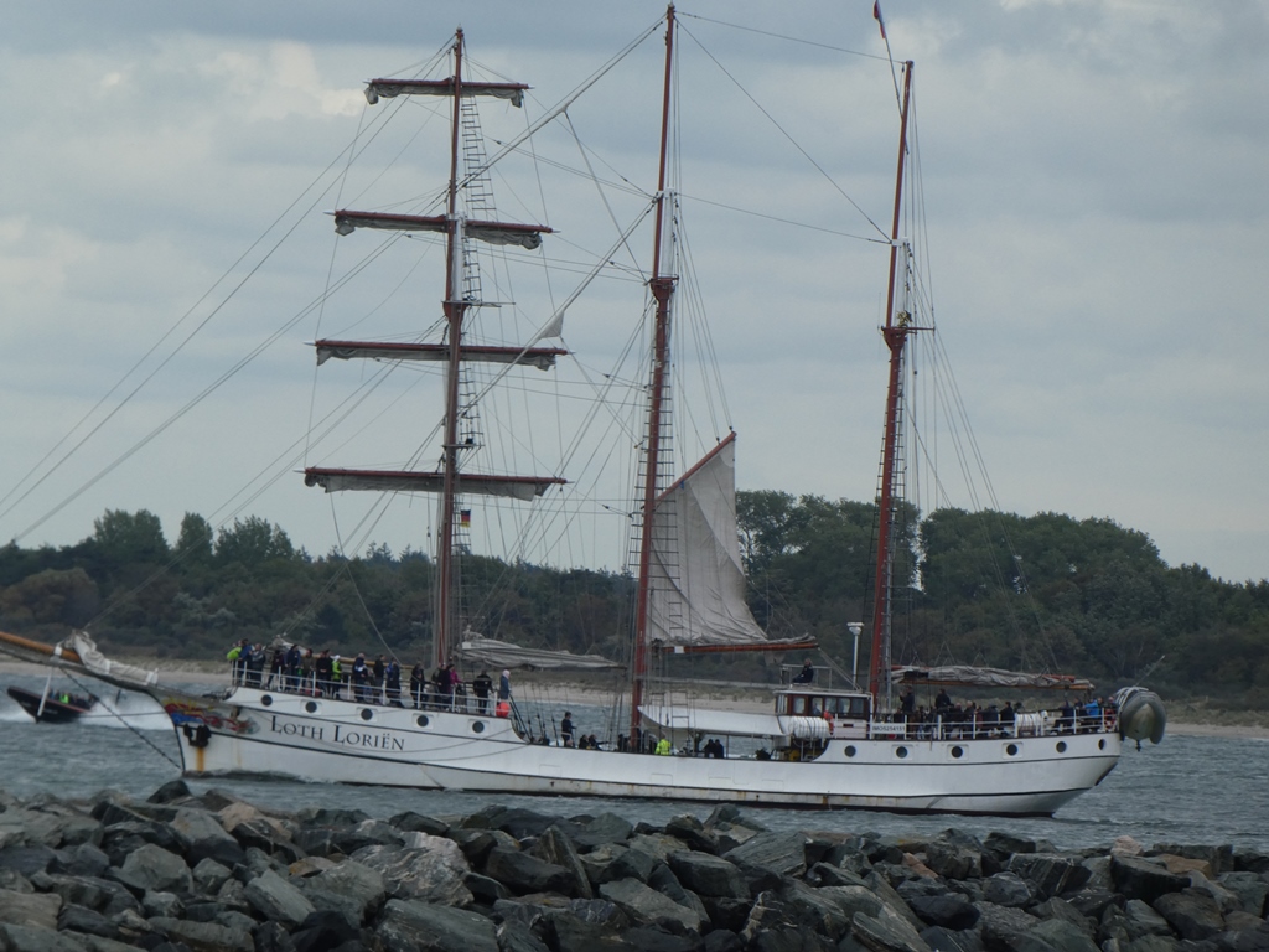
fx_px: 17047
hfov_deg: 4.3
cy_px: 476
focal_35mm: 465
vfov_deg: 3.2
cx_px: 634
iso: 80
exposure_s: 1/200
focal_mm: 83.4
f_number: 6
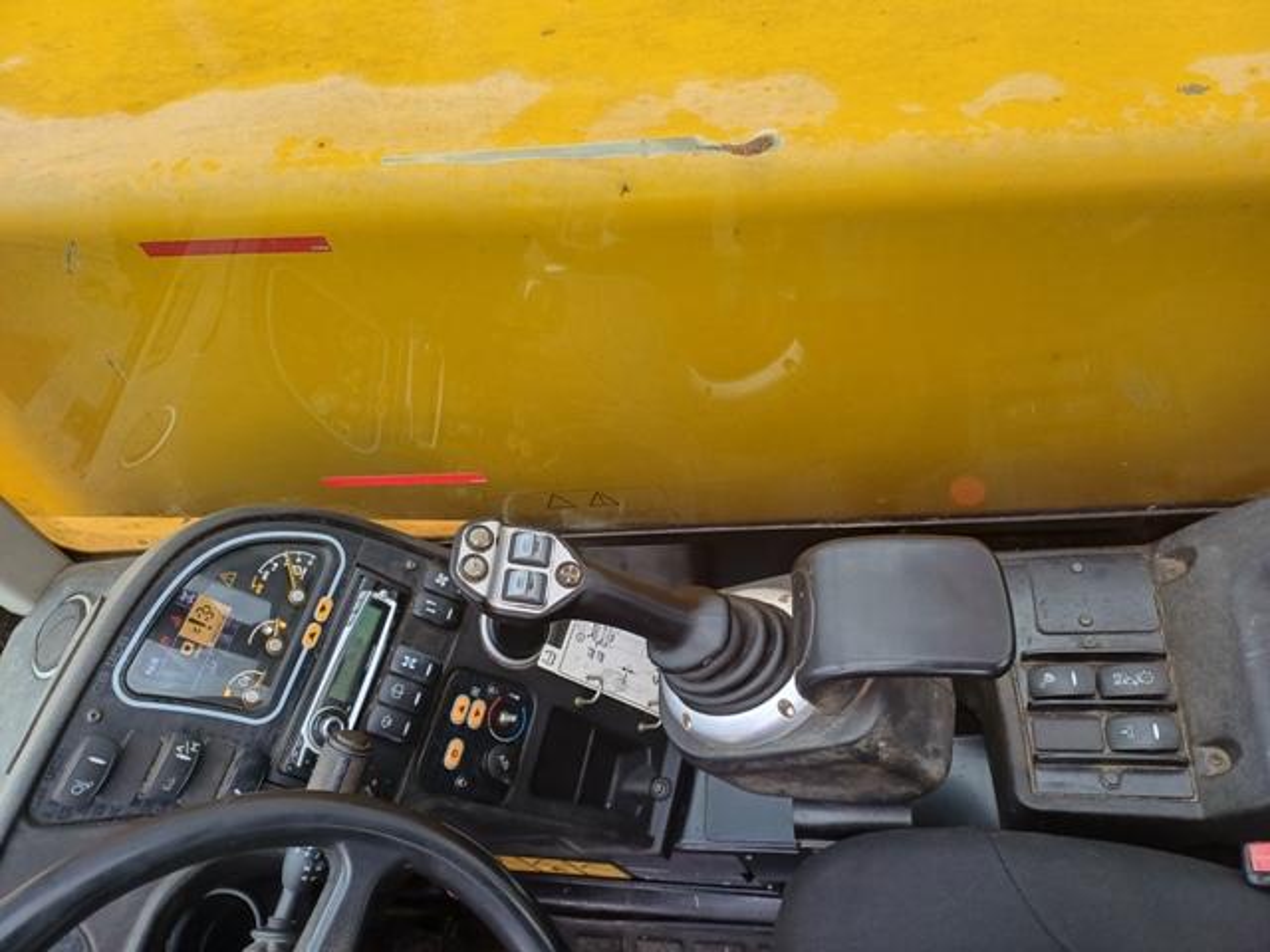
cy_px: 476
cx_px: 635
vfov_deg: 54.9
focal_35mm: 25
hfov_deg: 69.4
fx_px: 917
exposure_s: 1/110
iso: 50
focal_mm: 4.65
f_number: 1.8
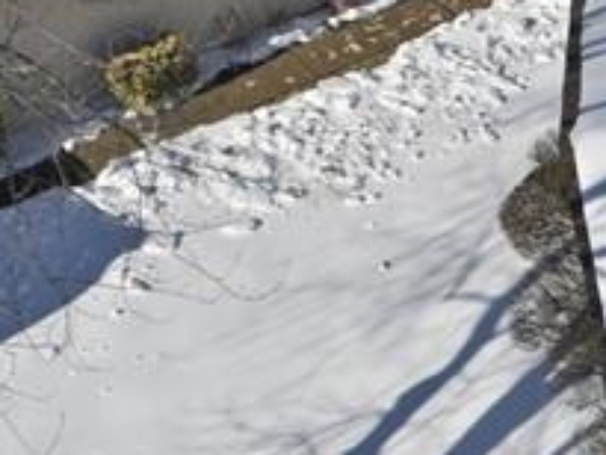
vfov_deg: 12.2
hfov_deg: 12.9
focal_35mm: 120
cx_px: 1413
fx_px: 2102
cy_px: 493
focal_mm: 6.7
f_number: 1.7
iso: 100
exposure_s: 1/8000
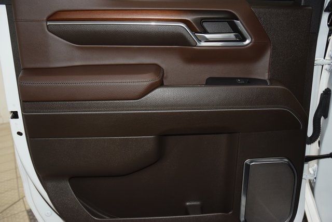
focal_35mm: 36
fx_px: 332
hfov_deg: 53.1
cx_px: 166
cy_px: 111
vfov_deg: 36.9
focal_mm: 24
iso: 1800
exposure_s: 1/125
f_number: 3.8
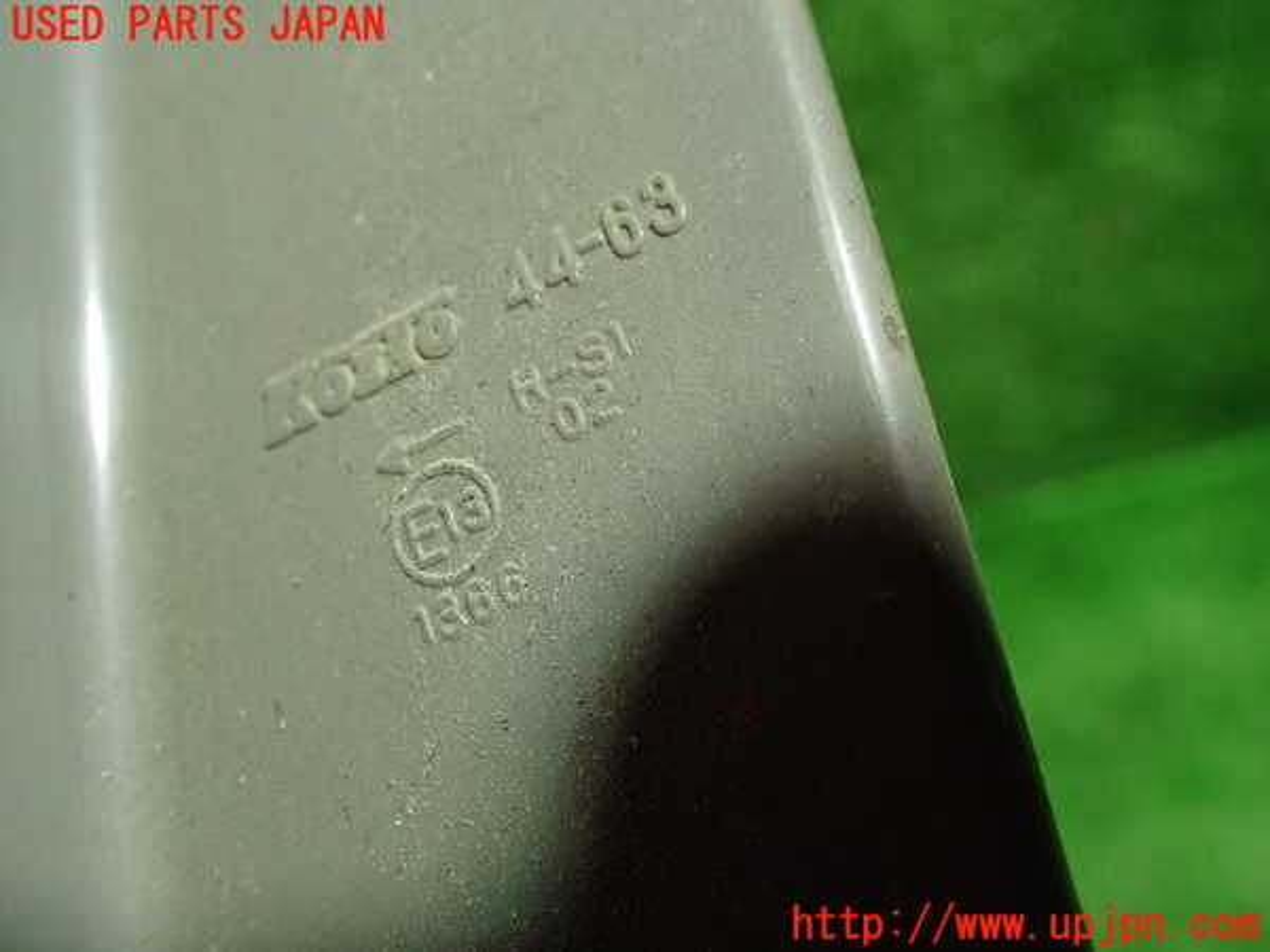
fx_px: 1101
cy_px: 476
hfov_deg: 60.0
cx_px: 635
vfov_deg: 46.8
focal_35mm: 30
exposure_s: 1/100
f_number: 2.3
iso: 800
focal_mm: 5.4
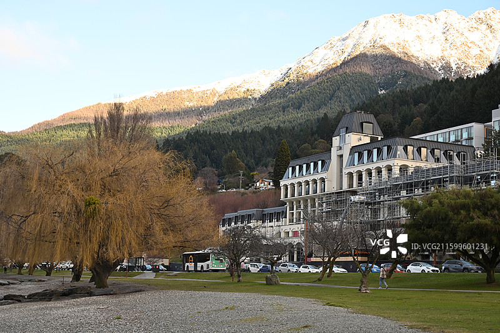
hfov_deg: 36.9
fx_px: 749
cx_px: 250
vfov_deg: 25.0
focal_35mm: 54
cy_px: 166
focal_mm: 54
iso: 200
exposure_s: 1/250
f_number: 5
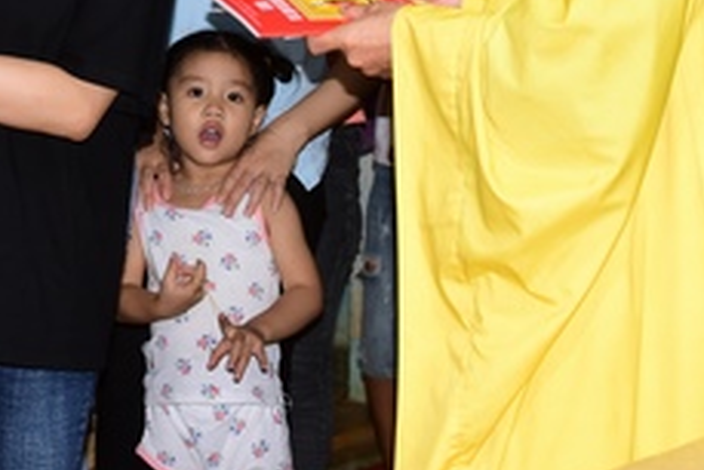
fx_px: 2113
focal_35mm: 108
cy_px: -175
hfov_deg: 18.6
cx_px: 61
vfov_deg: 12.2
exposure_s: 1/50
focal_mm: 38
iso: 800
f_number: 5
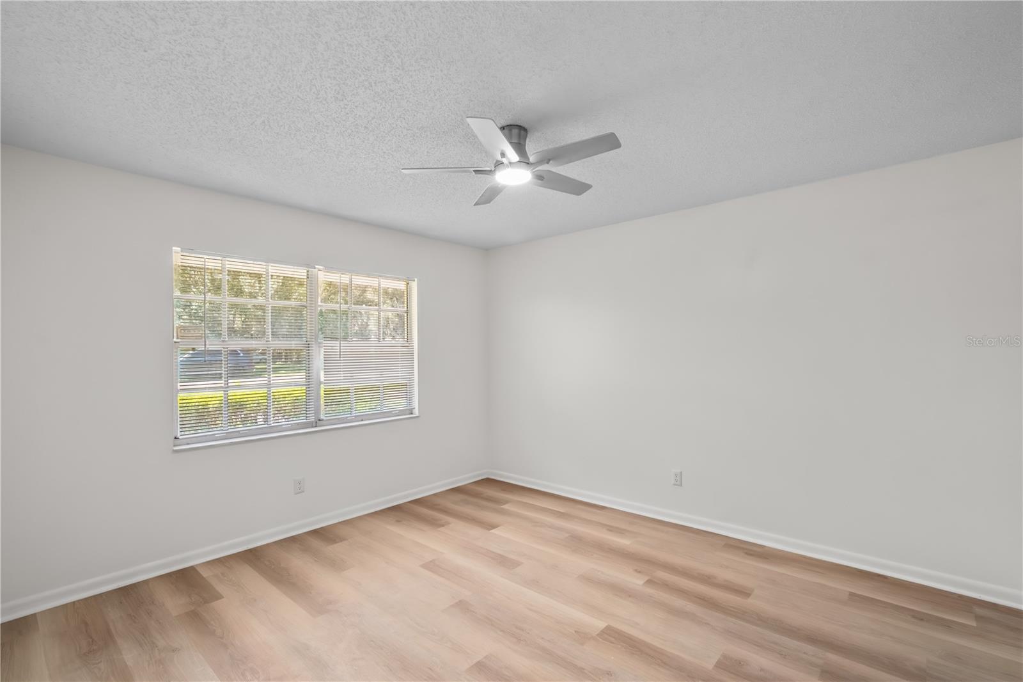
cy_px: 341
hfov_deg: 100.4
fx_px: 426
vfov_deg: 77.3
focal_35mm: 15
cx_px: 512
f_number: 9
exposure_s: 1/40
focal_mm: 10
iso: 250
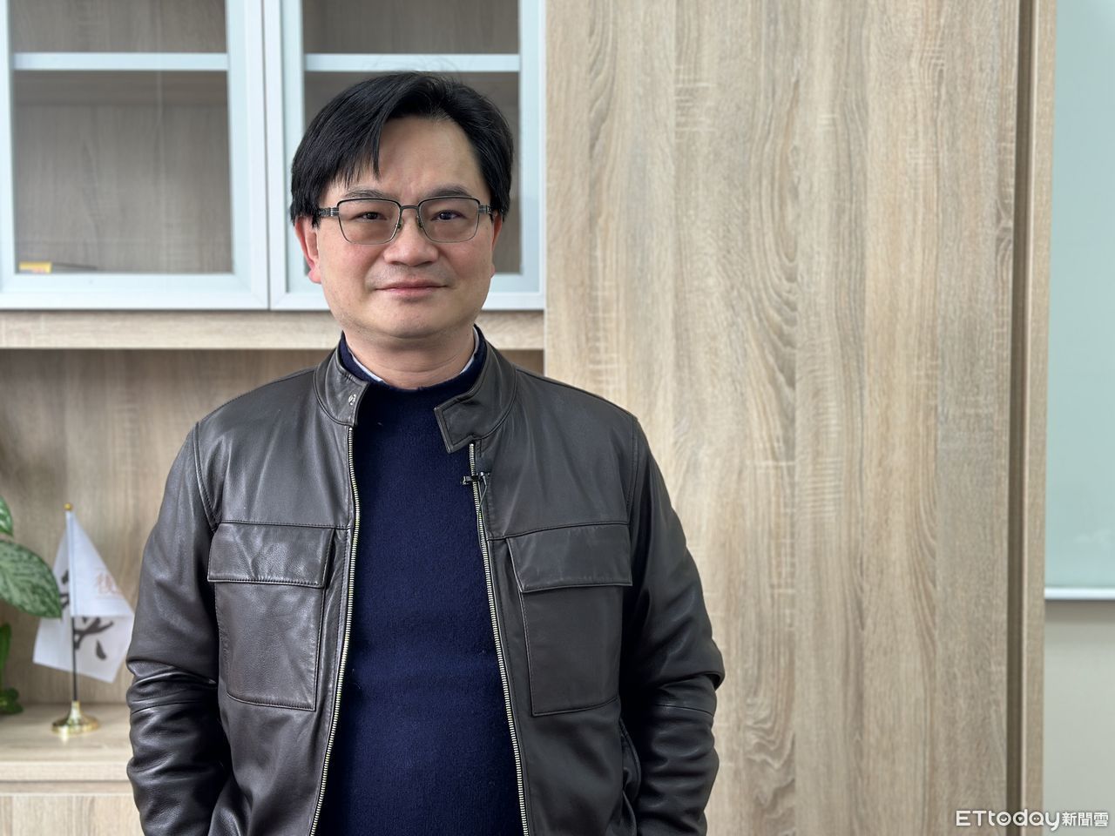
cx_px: 558
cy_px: 418
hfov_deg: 39.7
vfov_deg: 30.3
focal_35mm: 48
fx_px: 1546
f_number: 1.78
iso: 100
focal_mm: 6.86
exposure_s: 1/120
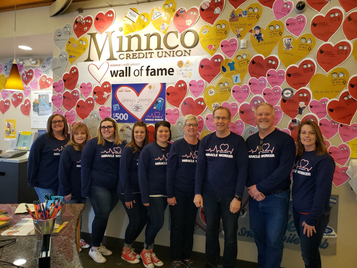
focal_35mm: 26
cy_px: 134
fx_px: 268
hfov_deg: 67.3
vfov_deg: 53.1
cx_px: 178
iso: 125
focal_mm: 4.3
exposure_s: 1/20
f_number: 2.4
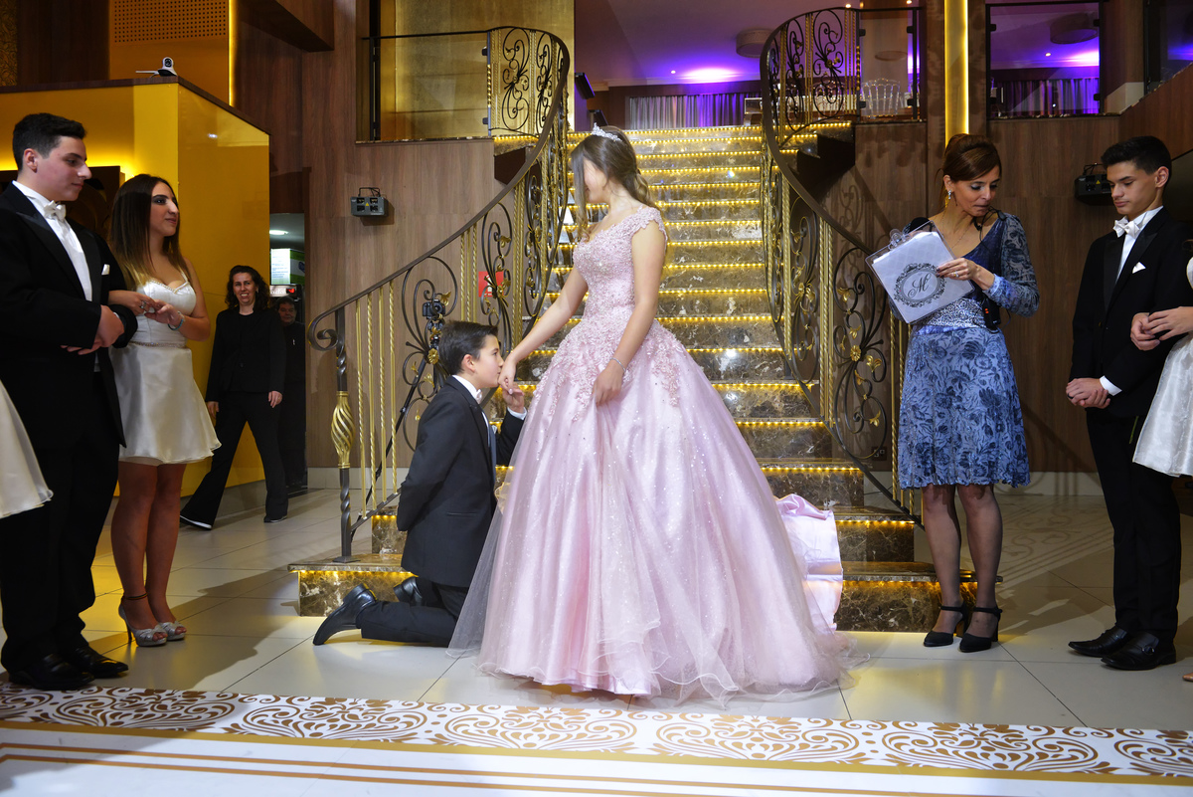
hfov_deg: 63.6
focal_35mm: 29
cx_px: 596
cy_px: 398
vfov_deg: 45.0
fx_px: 961
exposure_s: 1/160
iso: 3200
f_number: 5.6
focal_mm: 29
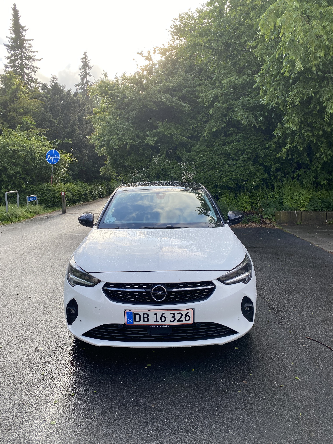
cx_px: 166
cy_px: 222
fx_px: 333
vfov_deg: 67.3
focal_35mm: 26
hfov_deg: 53.1
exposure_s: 1/469
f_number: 1.8
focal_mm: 4.25
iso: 32
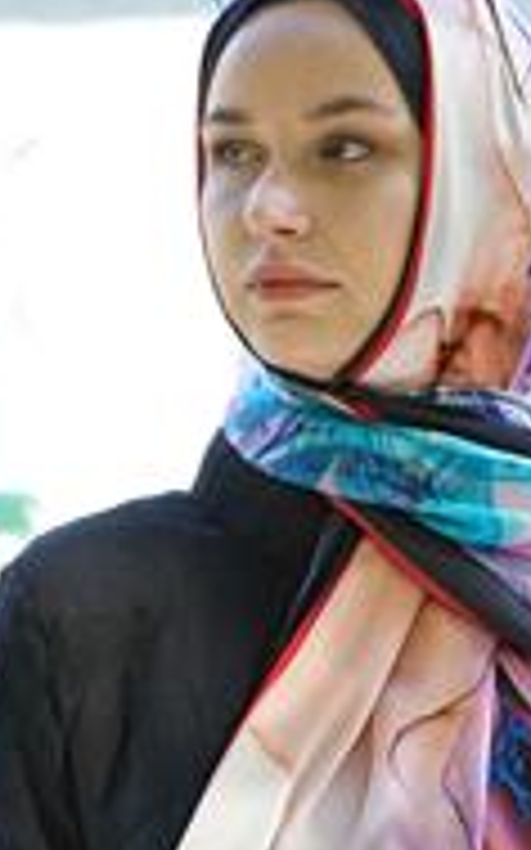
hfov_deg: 3.7
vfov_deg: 6.0
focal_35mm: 351
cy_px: 787
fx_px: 8133
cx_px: 346
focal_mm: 140
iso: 640
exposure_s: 1/125
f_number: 6.3
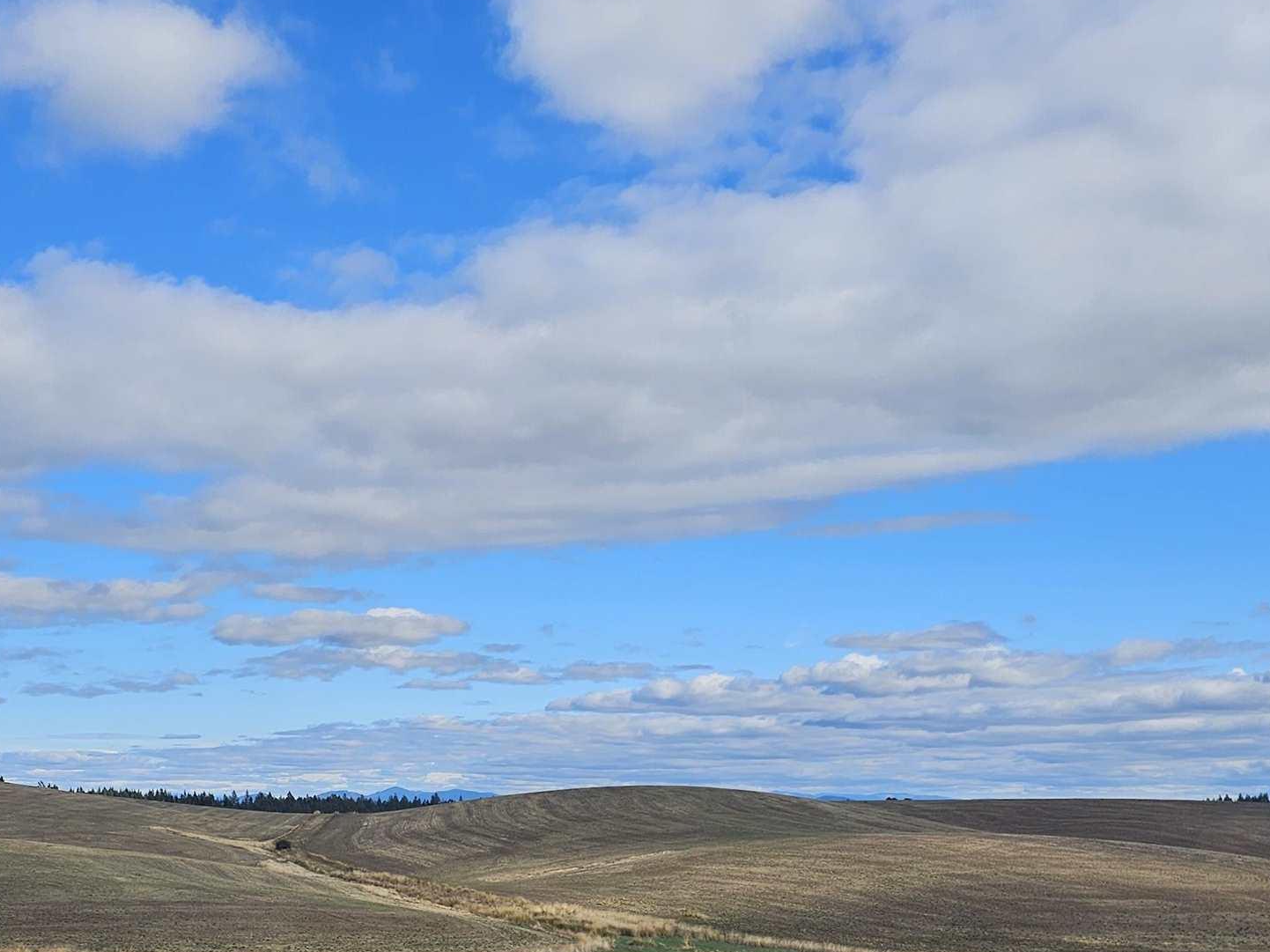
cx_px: 417
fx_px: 1797
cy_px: 705
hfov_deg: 38.4
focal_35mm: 49
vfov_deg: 29.2
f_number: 1.7
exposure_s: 1/1114
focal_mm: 6.3
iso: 10
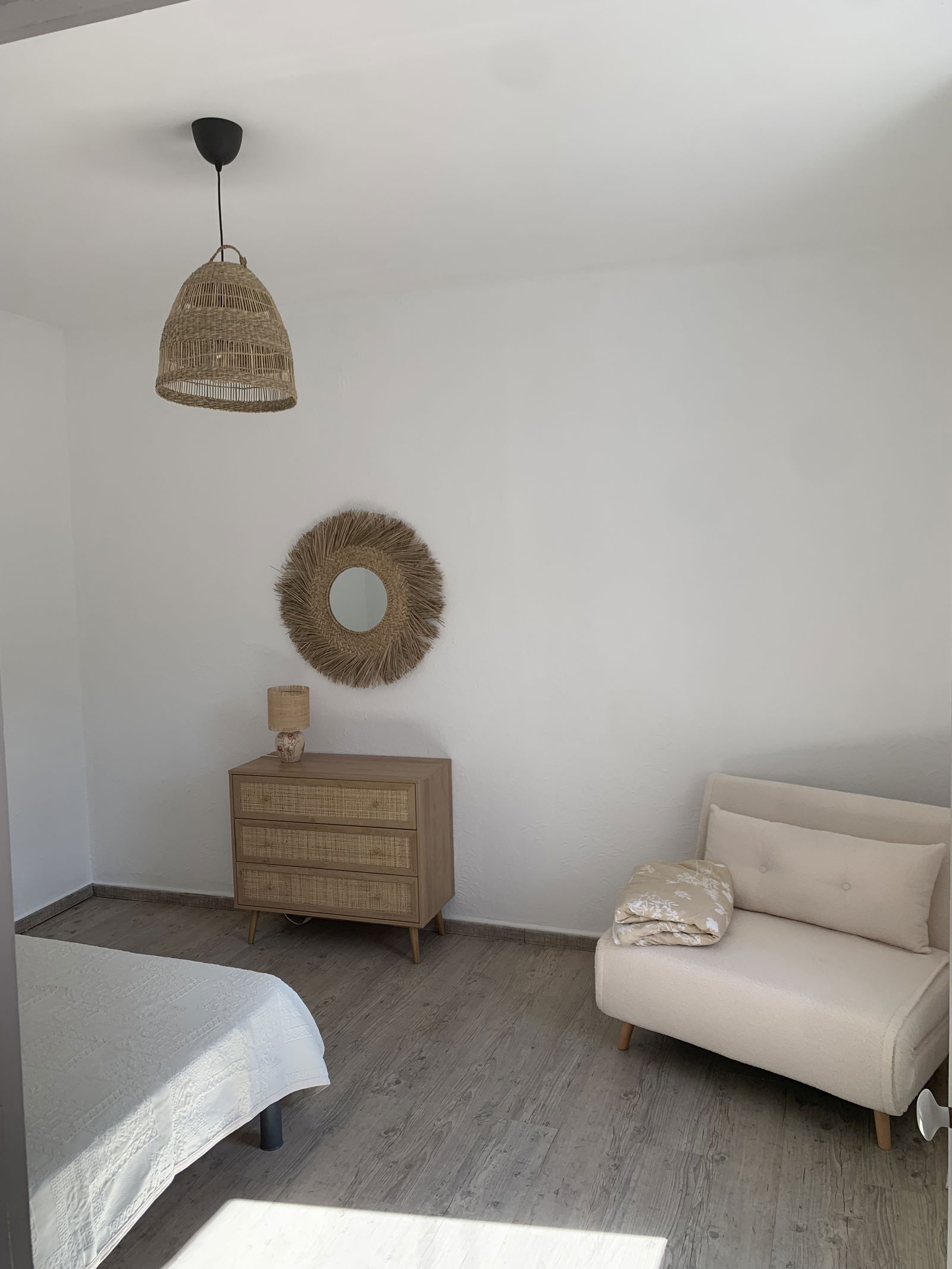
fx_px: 953
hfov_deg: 53.1
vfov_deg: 67.3
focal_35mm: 26
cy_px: 634
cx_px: 476
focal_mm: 4.25
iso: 25
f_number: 1.8
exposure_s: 1/159
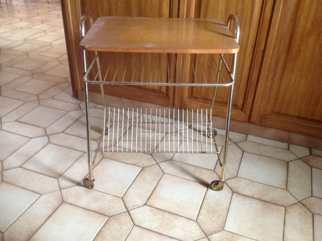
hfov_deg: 52.7
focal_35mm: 35
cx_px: 161
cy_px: 120
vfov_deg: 40.6
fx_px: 325
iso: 320
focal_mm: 4.28
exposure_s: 1/15
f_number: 2.4
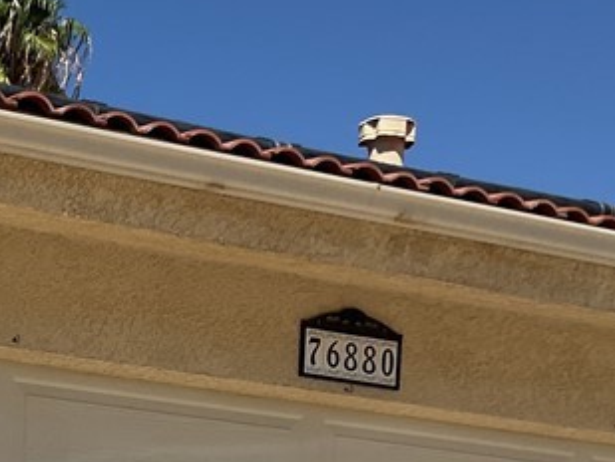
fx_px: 1706
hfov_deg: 18.9
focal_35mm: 96
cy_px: 558
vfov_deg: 14.9
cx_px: -199
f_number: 1.8
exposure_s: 1/5263
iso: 16
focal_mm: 3
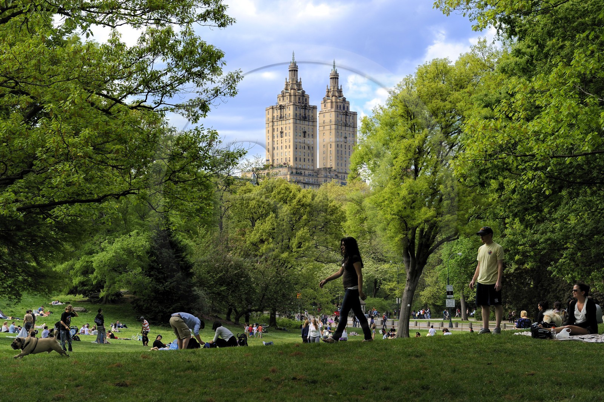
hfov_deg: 30.5
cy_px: 201
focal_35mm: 66
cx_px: 302
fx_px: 1106
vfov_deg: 20.6
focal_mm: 66
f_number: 7.1
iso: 400
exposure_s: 1/400
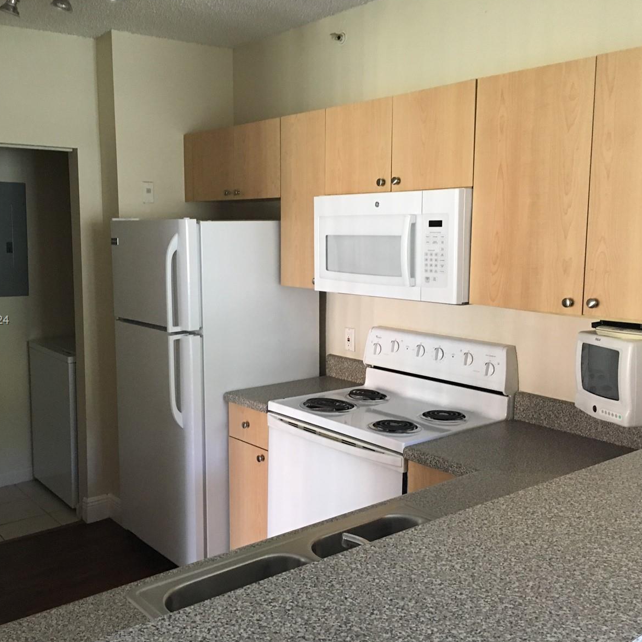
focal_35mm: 35
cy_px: 321
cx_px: 272
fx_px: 734
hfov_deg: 47.1
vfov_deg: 47.2
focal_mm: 4.15
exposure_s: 1/24
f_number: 2.2
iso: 200
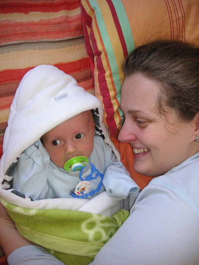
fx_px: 284
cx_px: 100
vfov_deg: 50.1
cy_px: 132
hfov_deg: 38.7
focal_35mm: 37
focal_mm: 6.1
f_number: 2.8
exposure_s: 1/45
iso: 160
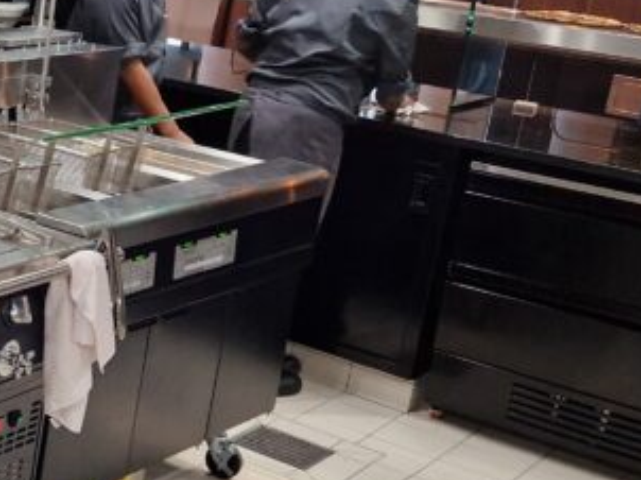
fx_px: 1443
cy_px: 172
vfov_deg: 18.8
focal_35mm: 78
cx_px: -352
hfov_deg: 20.8
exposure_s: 1/100
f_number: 1.8
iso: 200
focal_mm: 5.4
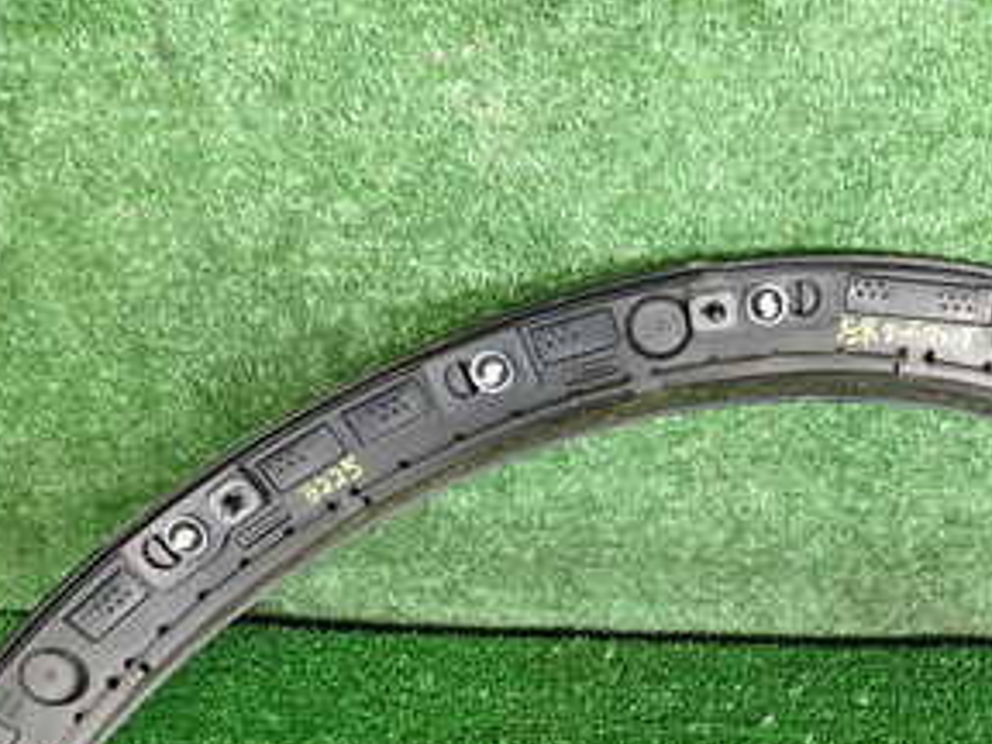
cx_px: 765
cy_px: 579
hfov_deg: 35.8
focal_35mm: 52
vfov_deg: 27.6
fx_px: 1490
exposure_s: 1/30
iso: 320
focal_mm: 4.5
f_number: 2
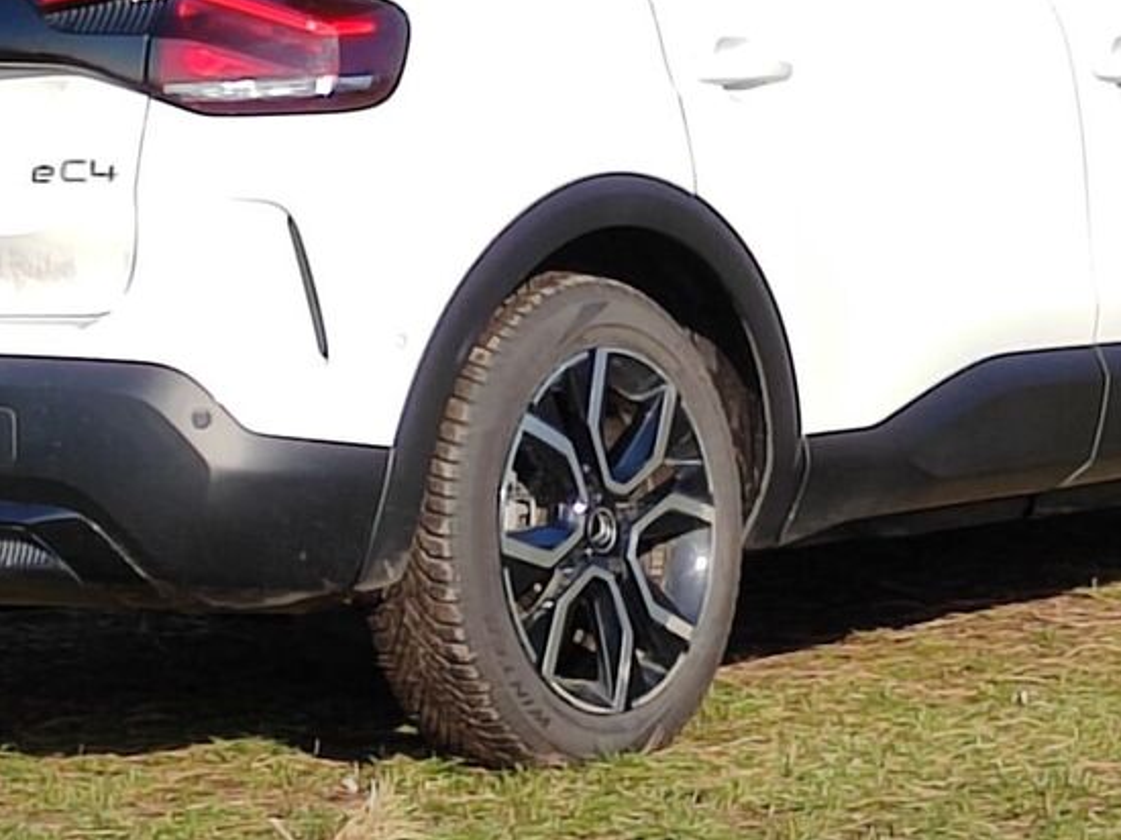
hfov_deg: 7.6
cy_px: 320
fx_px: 8481
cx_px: 534
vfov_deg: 5.7
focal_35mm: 262
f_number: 1.9
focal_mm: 5.52
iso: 100
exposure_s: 1/1055
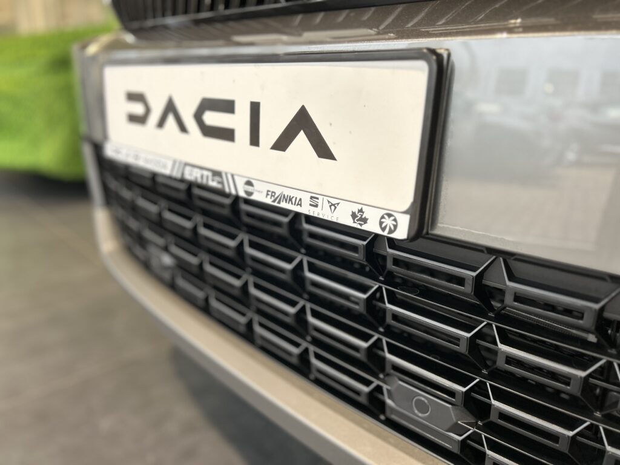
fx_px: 466
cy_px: 232
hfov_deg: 67.3
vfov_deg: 53.1
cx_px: 310
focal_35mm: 26
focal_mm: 5.7
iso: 100
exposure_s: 1/98
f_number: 1.5
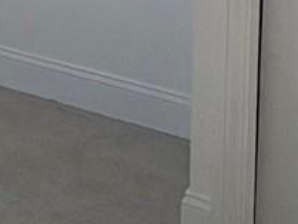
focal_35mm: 107
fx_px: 922
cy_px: -230
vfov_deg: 12.2
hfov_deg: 13.2
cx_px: -439
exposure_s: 1/318
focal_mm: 2.22
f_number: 2.2
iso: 50
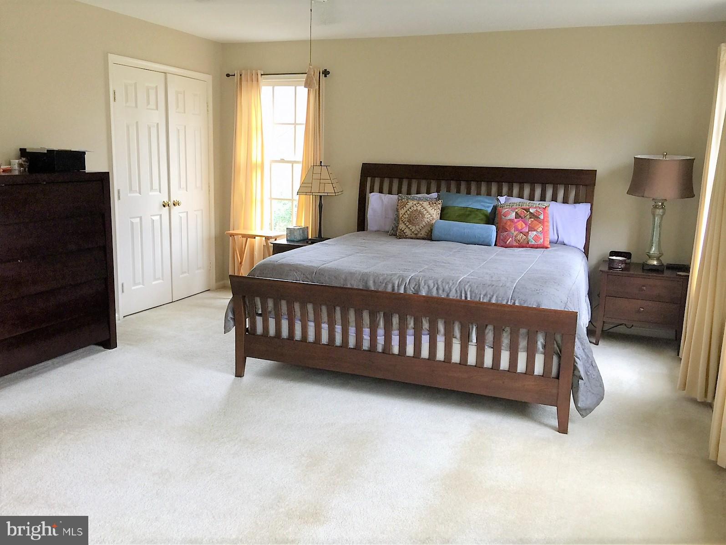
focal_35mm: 29
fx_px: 608
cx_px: 363
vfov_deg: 48.2
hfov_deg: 61.6
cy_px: 272
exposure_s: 1/15
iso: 64
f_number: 2.2
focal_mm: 4.15
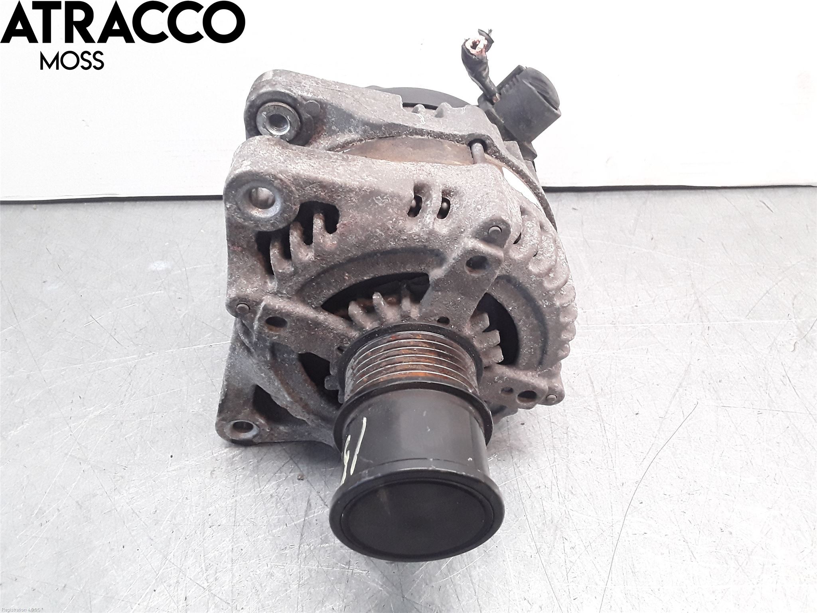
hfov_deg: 63.4
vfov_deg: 49.7
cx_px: 408
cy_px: 306
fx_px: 661
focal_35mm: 28
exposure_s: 1/100
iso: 100
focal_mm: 2.91
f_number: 1.9
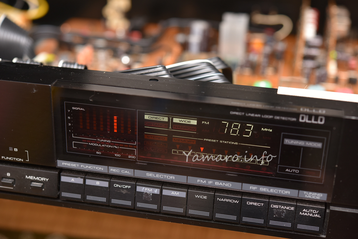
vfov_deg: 22.6
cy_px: 120
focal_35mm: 60
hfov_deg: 33.4
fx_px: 597
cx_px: 179
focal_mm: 60
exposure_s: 1/60
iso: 800
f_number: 5
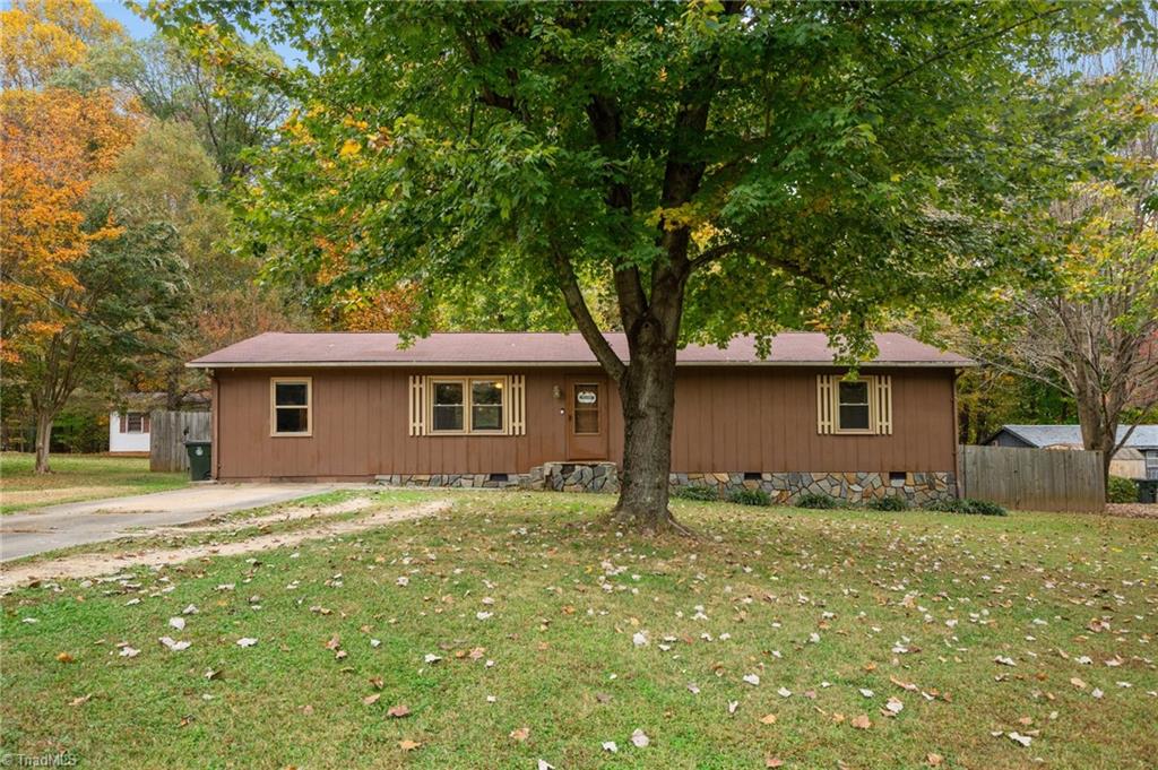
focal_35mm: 22
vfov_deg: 57.1
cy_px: 385
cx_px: 579
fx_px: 707
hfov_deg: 78.6
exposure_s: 1/100
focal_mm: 22
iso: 200
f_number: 7.1
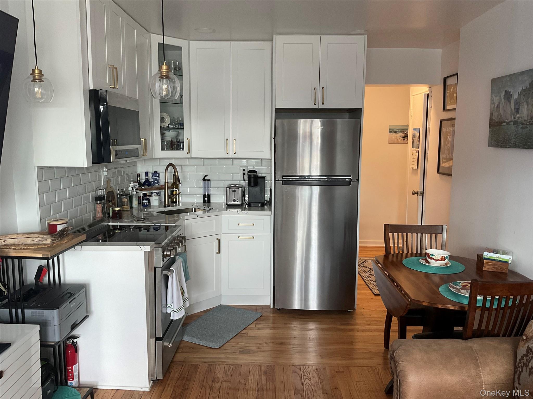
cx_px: 266
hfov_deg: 61.7
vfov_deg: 48.2
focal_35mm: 29
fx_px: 447
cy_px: 200
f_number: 1.8
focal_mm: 3
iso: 80
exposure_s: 1/60
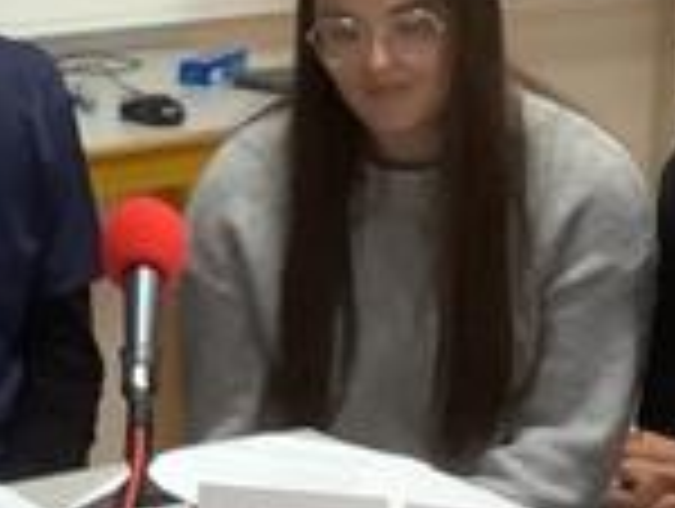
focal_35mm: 165
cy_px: 216
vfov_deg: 9.0
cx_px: -90
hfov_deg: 11.8
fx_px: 3223
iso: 250
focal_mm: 3.3
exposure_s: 1/60
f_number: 2.4
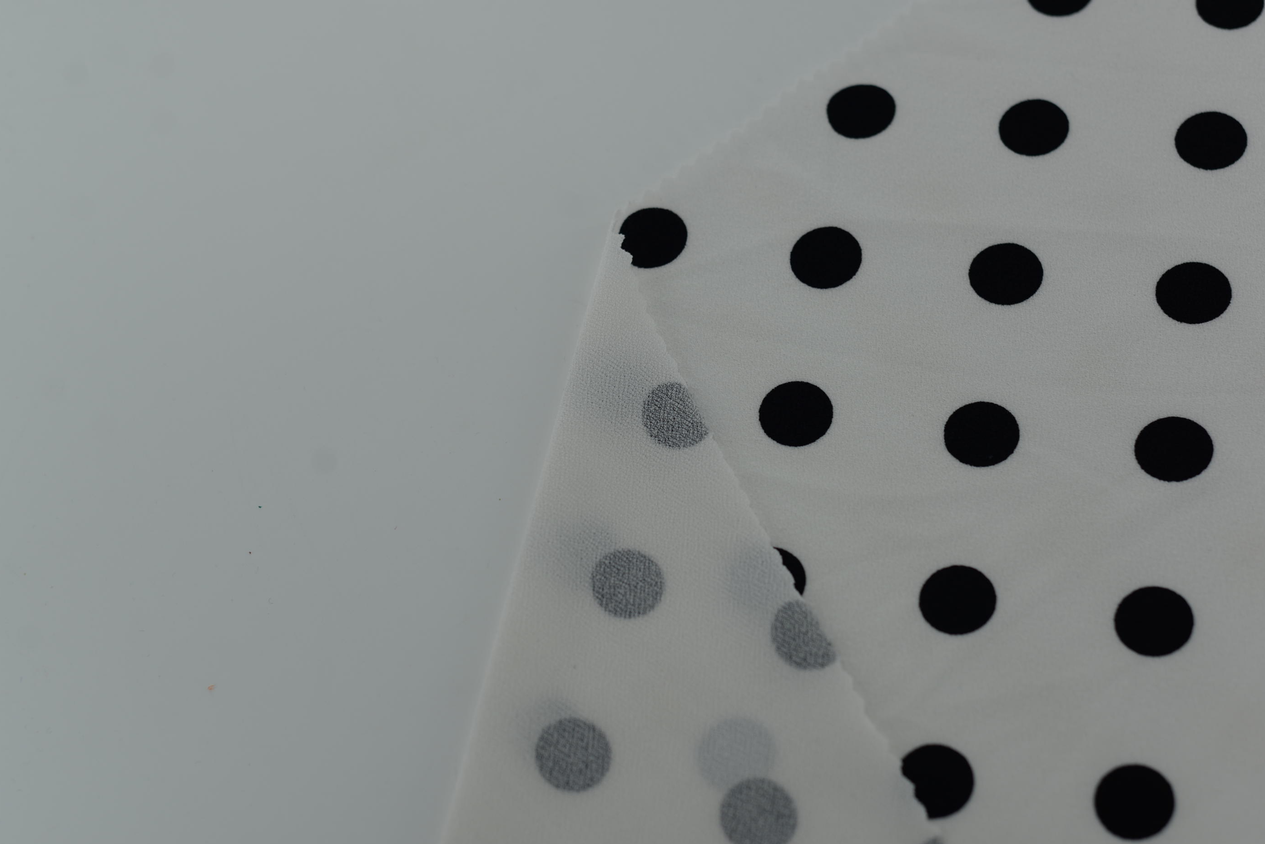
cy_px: 412
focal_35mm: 54
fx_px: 1898
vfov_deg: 25.1
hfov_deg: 36.8
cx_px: 666
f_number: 3.5
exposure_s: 1/400
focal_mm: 50
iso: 100
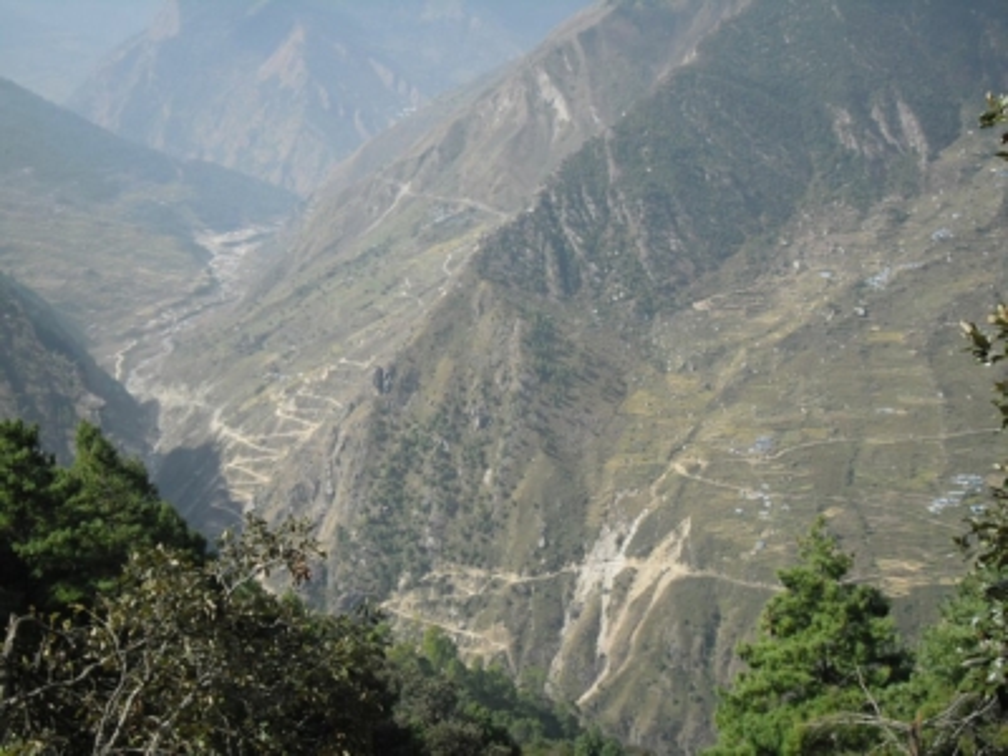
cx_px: 504
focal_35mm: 46
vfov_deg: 31.5
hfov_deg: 41.2
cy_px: 378
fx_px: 1339
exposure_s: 1/534
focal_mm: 8.1
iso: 80
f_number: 3.8
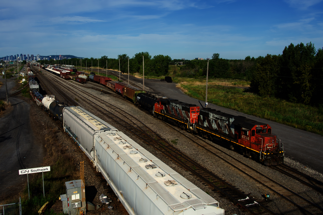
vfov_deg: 41.1
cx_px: 162
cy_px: 108
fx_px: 287
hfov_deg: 58.7
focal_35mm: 32
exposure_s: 1/800
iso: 200
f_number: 8
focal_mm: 32
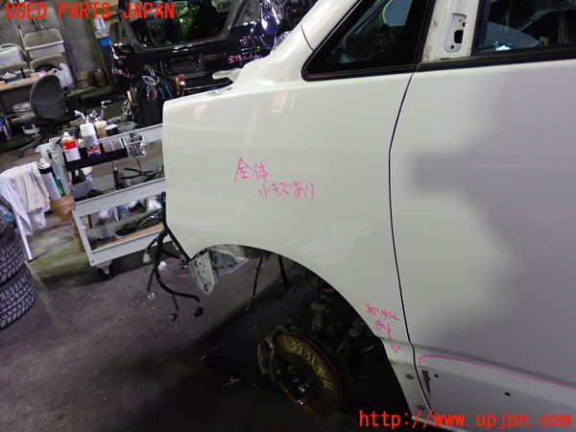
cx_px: 288
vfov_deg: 39.7
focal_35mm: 36
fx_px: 599
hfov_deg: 51.4
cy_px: 216
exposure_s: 1/40
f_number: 2.5
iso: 400
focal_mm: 6.37
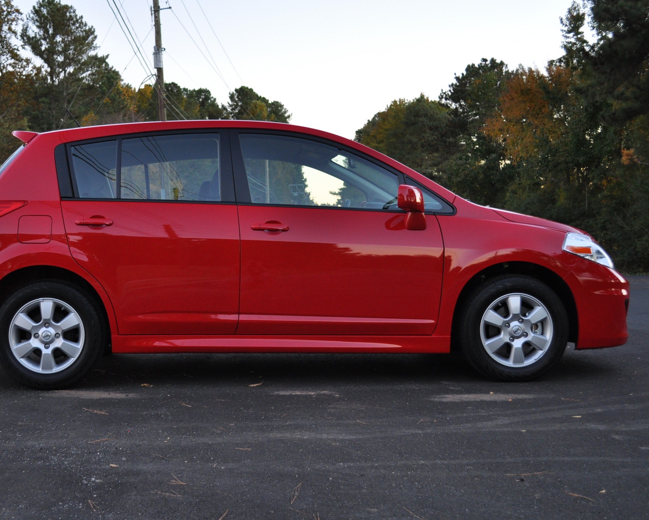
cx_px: 291
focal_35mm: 45
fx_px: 864
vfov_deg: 33.4
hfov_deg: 41.1
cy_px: 257
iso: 500
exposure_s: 1/60
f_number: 4.2
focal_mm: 26
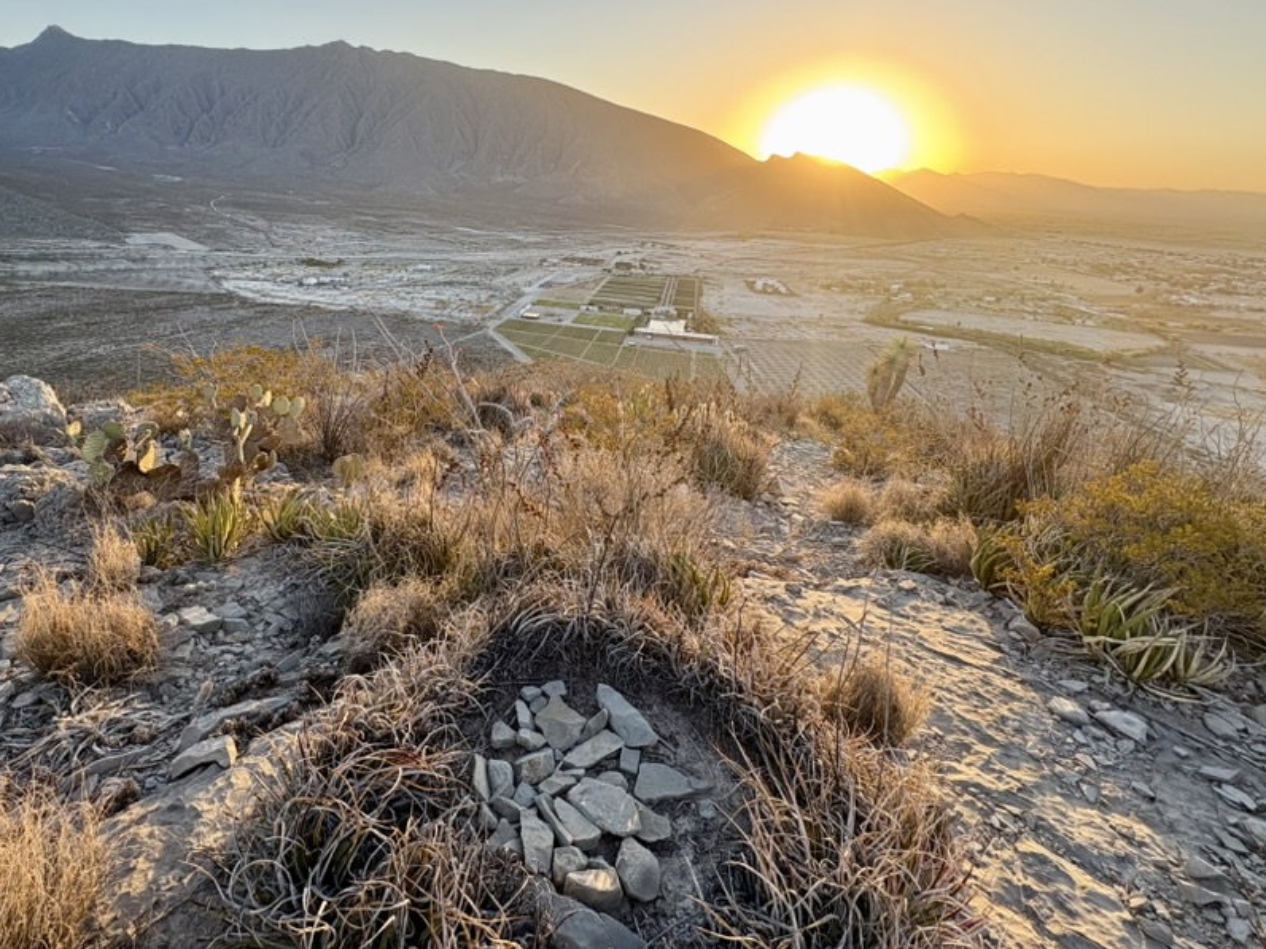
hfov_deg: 87.0
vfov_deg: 70.4
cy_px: 353
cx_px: 526
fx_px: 658
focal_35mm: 18
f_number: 2.2
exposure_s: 1/234
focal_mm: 2.22
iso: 64
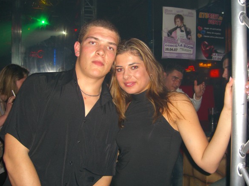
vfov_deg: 36.8
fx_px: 280
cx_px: 124
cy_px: 91
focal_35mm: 39
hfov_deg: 47.9
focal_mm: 7.9
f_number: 2.8
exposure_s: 1/60
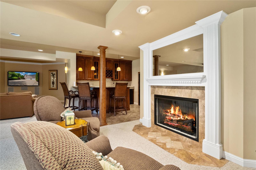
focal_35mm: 16
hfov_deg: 96.7
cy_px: 85
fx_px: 114
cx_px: 128
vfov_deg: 73.7
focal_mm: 8
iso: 640
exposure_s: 1/3
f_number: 8
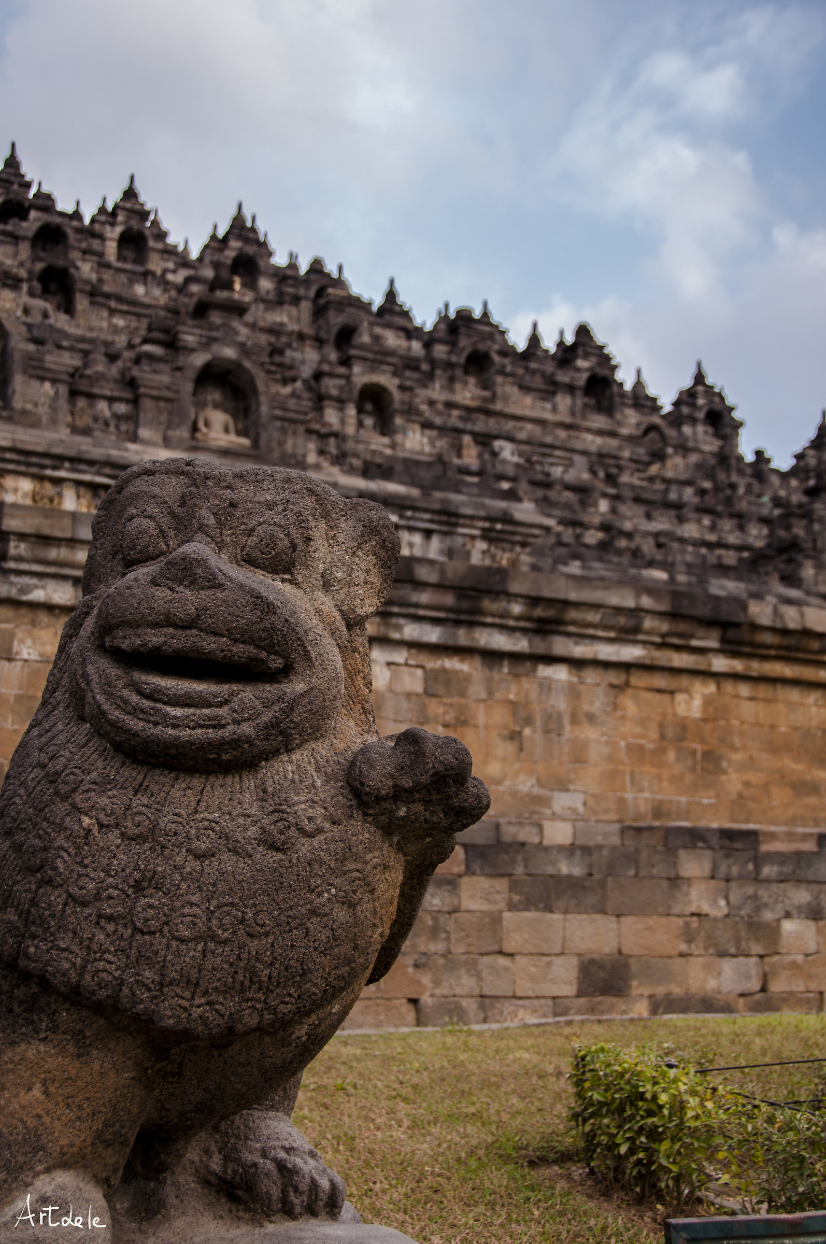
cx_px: 413
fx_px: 1346
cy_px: 622
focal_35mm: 39
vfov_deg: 49.6
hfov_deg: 34.1
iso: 200
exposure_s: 1/160
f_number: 4
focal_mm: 26
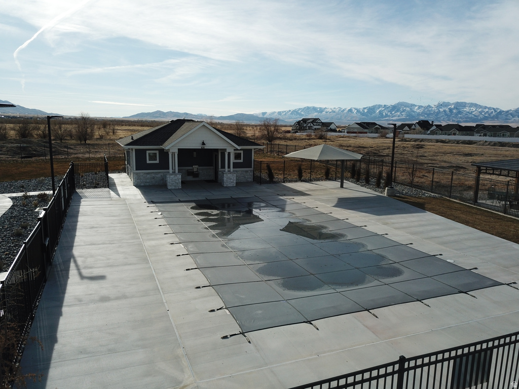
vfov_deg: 53.1
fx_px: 390
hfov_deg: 67.3
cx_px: 260
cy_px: 194
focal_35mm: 26
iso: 100
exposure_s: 1/2169
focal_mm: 4.73
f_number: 2.2
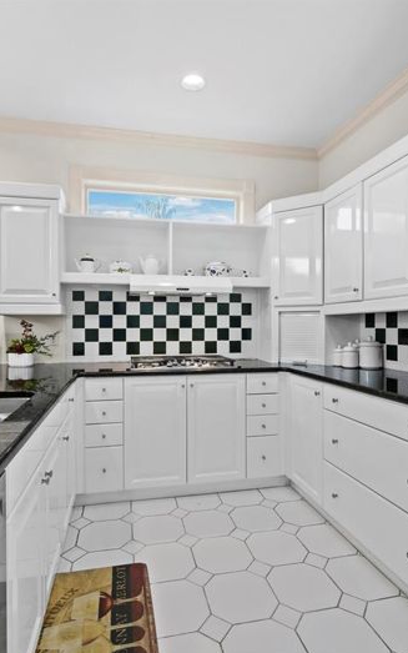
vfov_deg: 85.1
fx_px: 356
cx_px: 197
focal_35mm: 20
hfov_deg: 59.7
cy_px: 329
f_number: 11
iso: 200
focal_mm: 7
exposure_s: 1/1.25
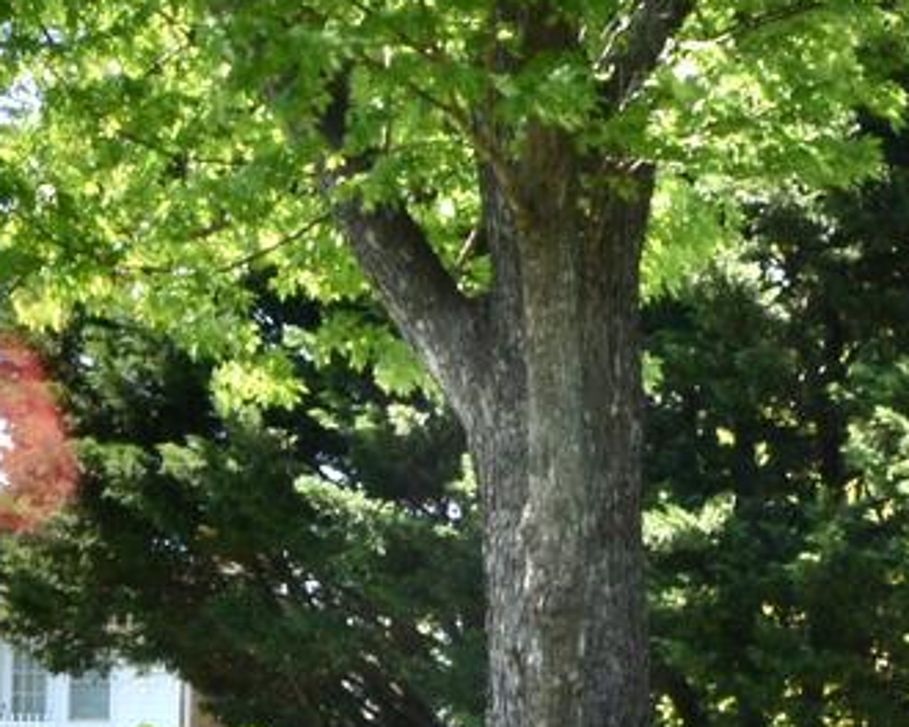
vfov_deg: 8.7
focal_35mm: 175
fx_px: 4708
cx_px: 275
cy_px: 967
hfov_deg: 11.0
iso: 250
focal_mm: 20
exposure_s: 1/45
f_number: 19
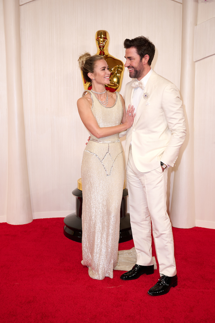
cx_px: 108
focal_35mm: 43
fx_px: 385
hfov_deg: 31.2
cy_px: 162
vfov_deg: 45.4
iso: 400
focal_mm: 43
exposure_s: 1/160
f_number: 5.6
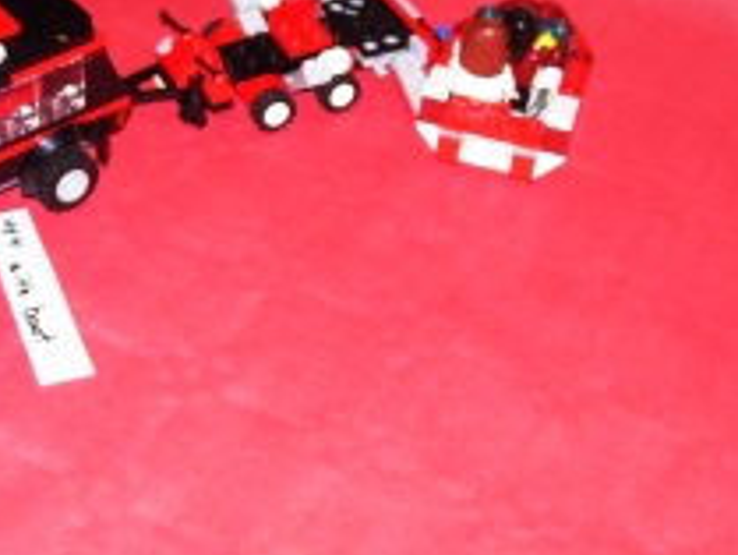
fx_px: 1643
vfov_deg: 19.1
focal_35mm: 77
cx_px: 212
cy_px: 216
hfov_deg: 25.1
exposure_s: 1/60
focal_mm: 6
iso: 80
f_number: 2.7
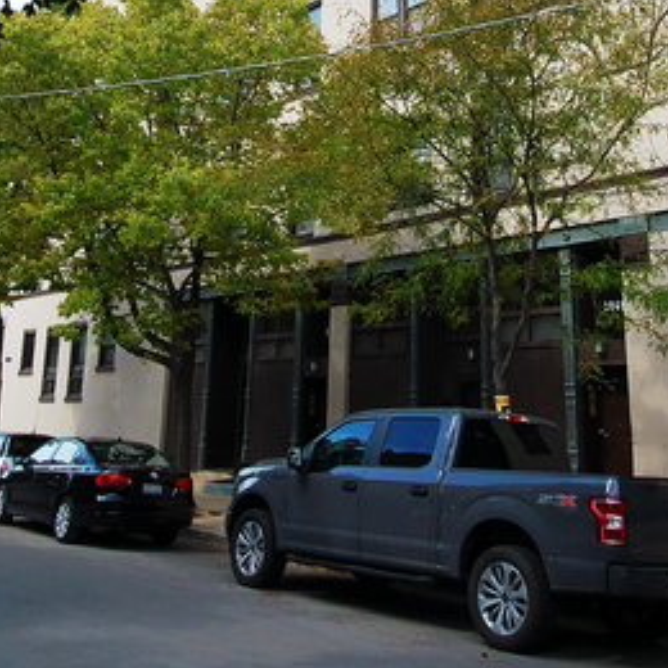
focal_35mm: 44
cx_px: 319
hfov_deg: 38.3
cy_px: 82
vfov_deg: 36.3
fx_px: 961
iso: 200
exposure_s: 1/250
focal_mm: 10
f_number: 8
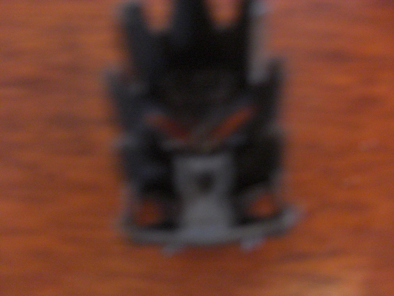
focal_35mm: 38
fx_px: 433
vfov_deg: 37.7
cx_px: 197
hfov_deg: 49.0
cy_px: 148
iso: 800
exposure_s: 1/8
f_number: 2.8
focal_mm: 7.9
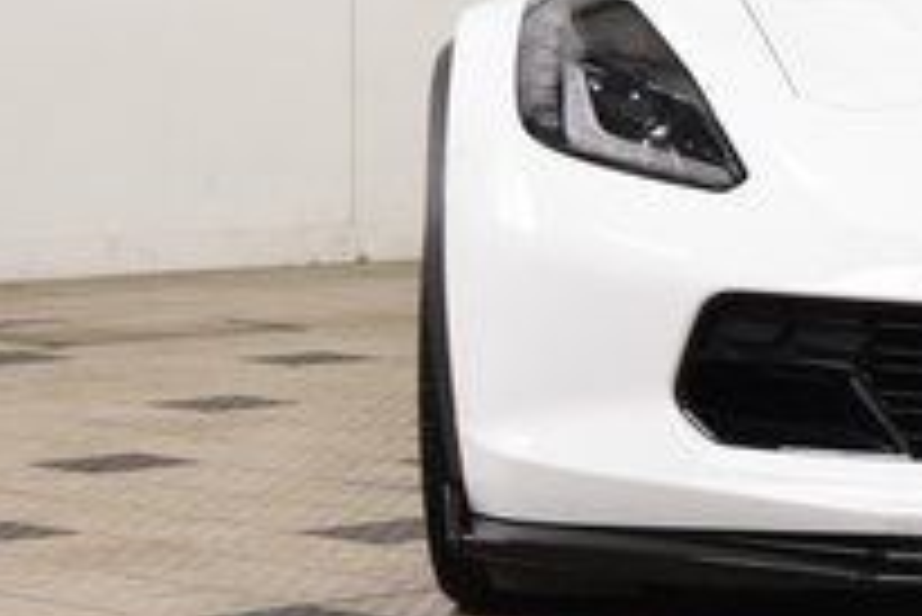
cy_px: 128
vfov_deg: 6.7
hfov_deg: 9.8
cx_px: 1205
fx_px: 5279
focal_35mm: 206
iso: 1250
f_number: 8
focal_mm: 44
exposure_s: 1/60
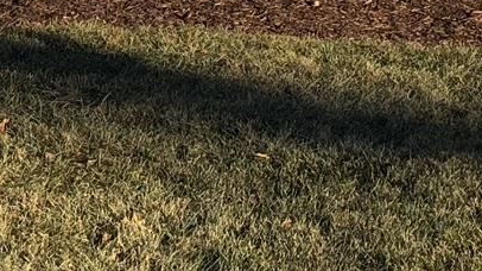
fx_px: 1967
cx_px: 145
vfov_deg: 7.3
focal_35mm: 154
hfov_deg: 13.9
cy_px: -412
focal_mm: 4
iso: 20
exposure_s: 1/1021
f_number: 1.8
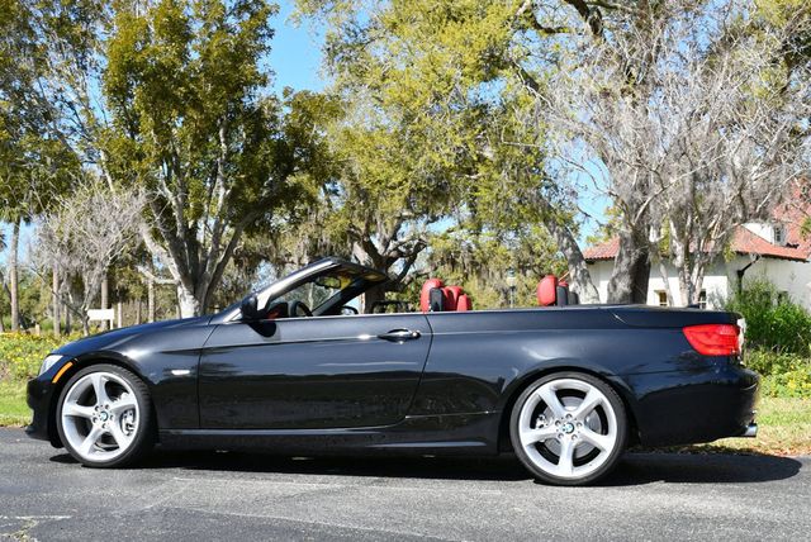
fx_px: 1172
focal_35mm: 52
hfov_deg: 38.2
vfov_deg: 26.0
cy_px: 271
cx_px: 406
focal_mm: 26
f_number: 8
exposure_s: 1/250
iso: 180
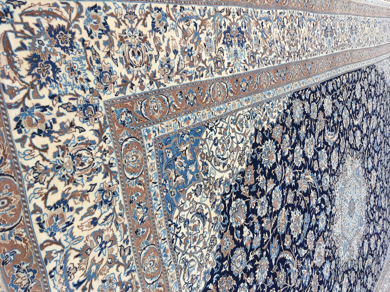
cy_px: 146
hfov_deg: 61.7
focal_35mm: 29
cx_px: 195
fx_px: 327
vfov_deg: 48.2
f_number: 2.2
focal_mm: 4.15
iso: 25
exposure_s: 1/478
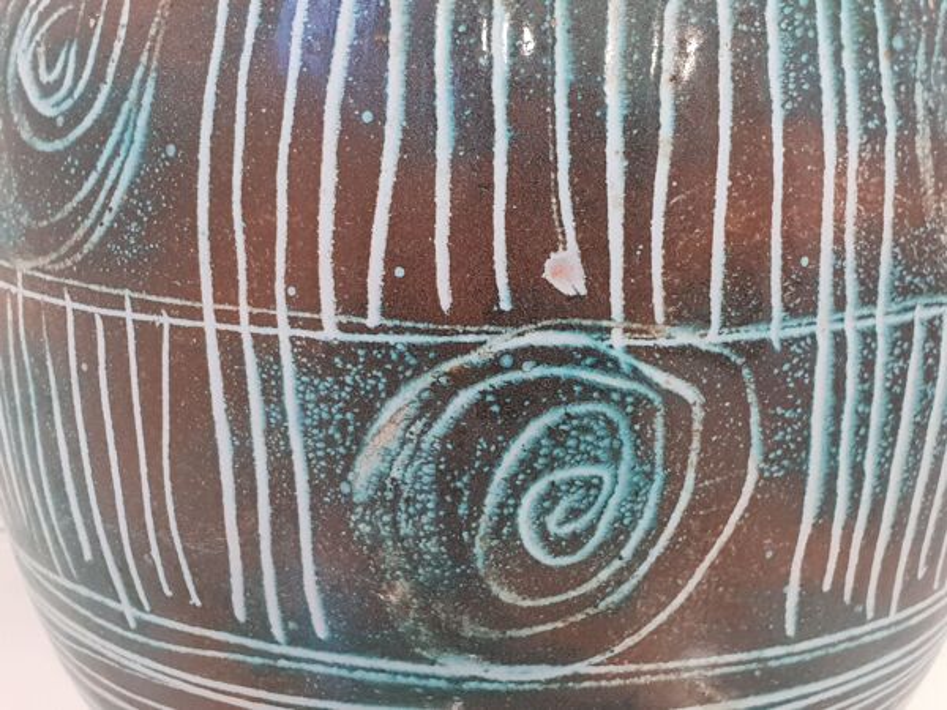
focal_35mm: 26
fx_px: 711
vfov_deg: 53.1
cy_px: 355
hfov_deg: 67.3
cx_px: 474
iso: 250
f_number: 1.5
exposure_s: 1/17
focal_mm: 4.3
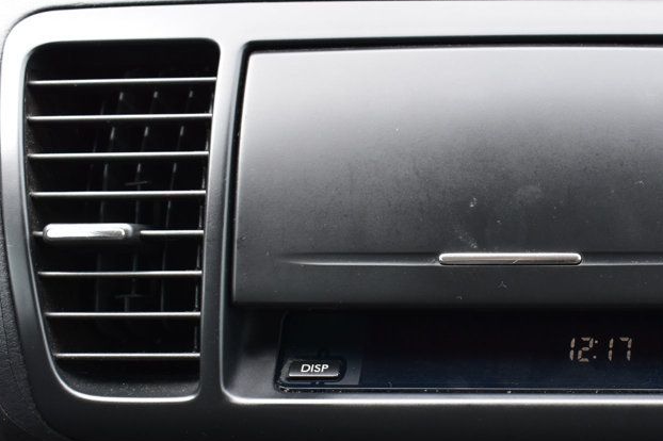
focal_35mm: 79
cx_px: 537
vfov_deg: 17.2
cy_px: 262
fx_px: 1454
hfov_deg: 25.2
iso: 400
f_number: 8
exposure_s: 1/60
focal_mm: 32
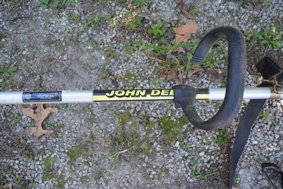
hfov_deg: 57.2
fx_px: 259
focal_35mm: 33
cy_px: 94
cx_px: 142
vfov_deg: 40.0
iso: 400
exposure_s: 1/80
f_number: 4.5
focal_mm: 22
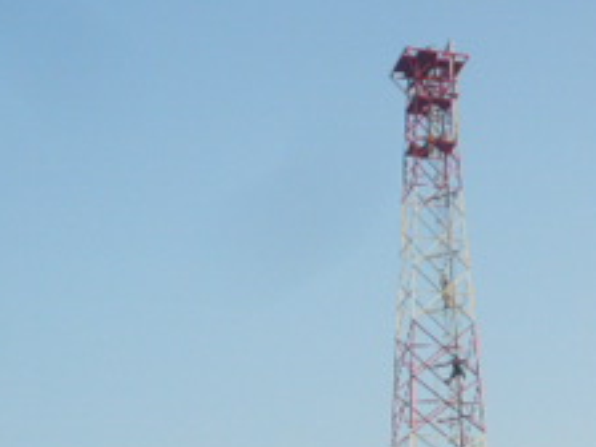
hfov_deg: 19.0
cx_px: 615
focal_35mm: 100
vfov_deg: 14.2
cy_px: 591
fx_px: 1722
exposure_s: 1/125
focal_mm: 5.8
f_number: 8
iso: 100
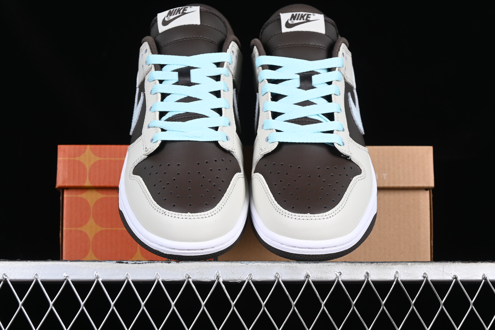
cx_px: 248
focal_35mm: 75
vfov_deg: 18.2
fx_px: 1031
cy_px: 165
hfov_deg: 27.0
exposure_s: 1/80
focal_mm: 50
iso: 160
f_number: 7.1
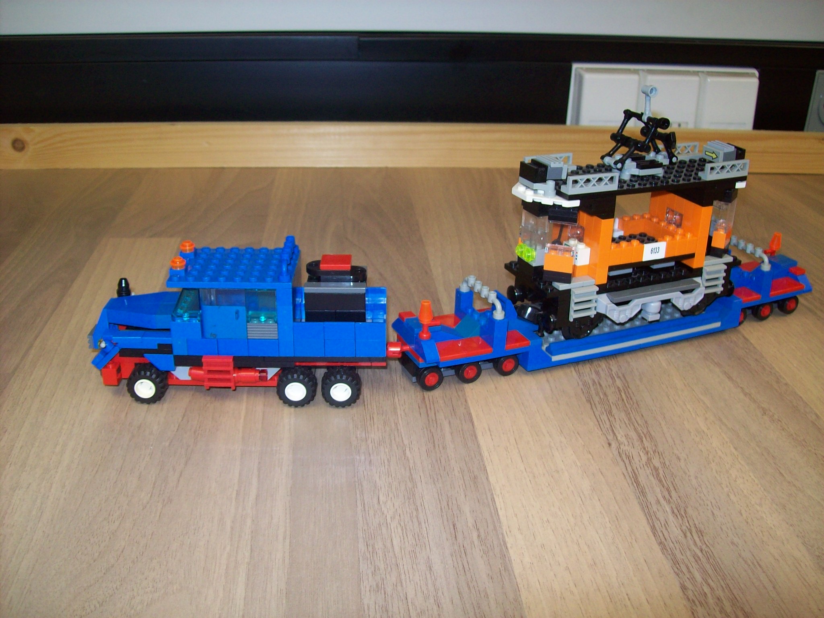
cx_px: 412
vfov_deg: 39.7
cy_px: 309
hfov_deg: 51.4
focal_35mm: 36
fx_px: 857
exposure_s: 1/64
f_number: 2.7
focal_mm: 6
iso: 80
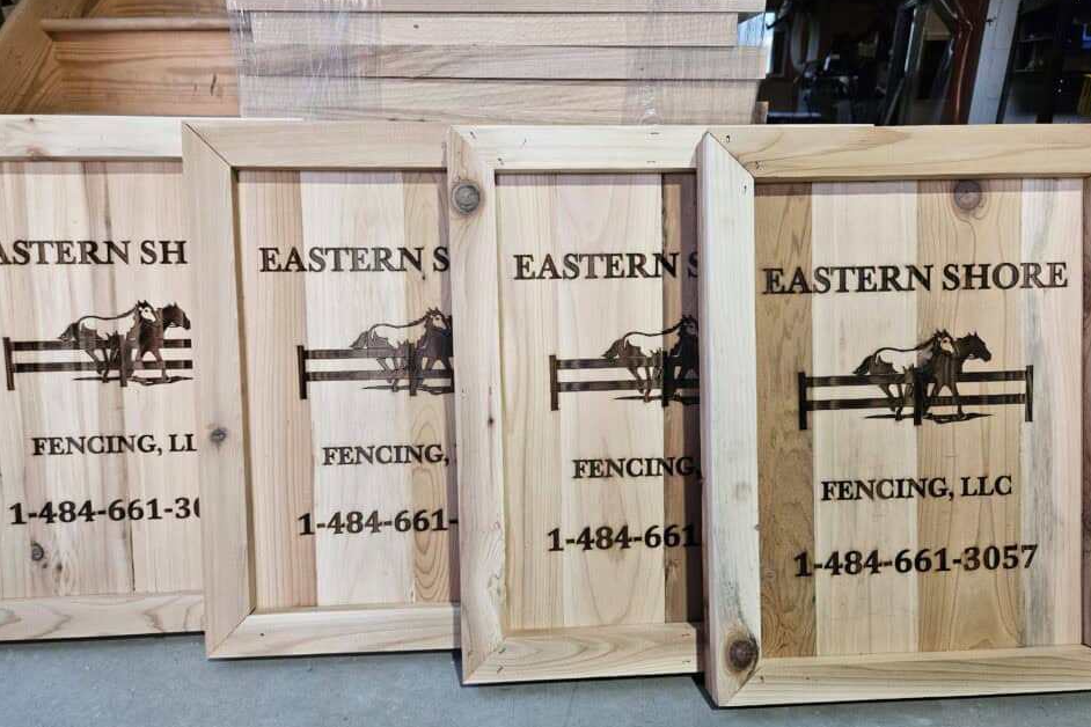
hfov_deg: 69.4
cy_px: 411
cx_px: 552
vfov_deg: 49.4
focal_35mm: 26
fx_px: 788
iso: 320
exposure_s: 1/170
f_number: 1.8
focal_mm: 5.4
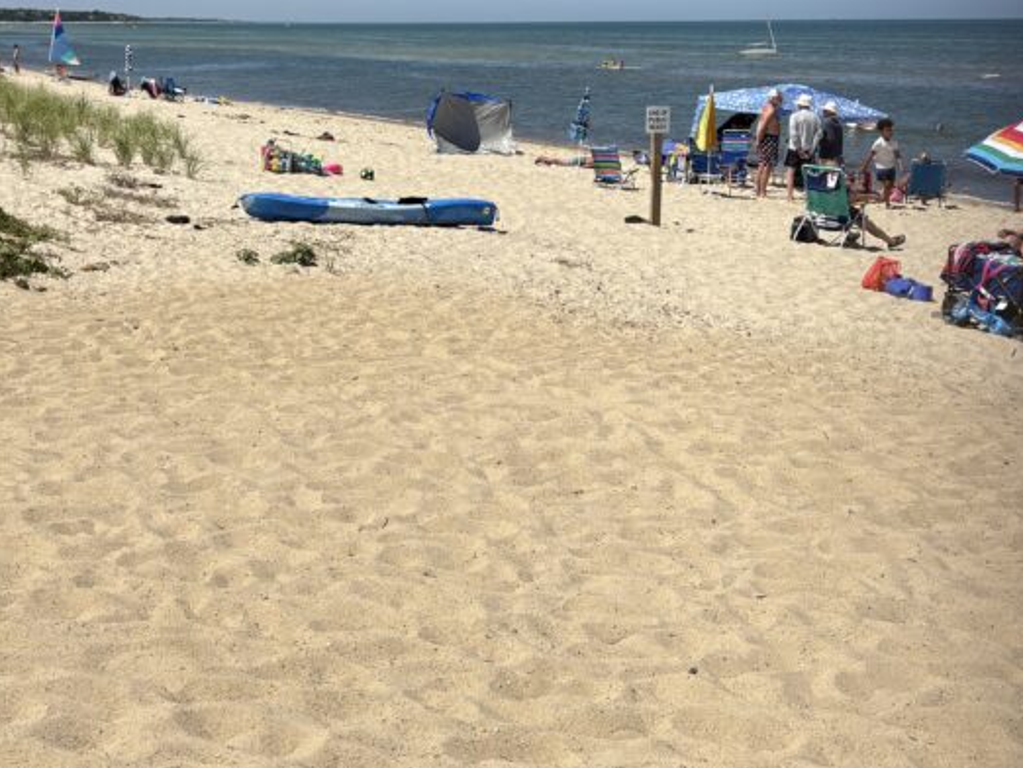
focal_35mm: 51
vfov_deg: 28.3
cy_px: 233
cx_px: 406
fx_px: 1508
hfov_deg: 37.3
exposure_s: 1/7813
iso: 50
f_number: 1.6
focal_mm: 5.96
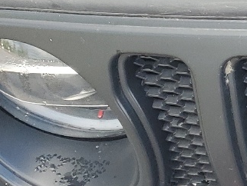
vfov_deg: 11.1
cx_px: 552
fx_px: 921
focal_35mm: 129
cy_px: -87
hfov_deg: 12.6
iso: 50
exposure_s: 1/294
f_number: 1.5
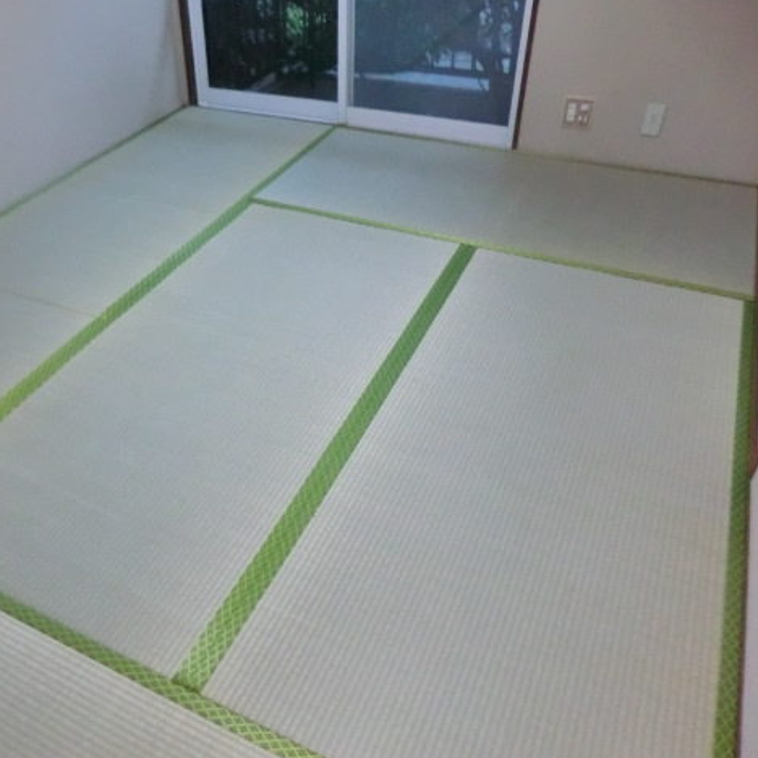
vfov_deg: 55.6
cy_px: 373
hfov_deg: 54.6
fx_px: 718
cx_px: 258
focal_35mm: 29
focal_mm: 4.3
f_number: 3.2
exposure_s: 1/30
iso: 800
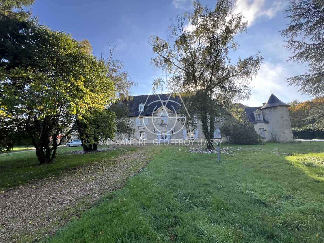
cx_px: 162
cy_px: 122
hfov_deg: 106.2
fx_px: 122
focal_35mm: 13
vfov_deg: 89.9
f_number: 1.8
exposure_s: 1/349
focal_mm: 1.57
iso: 32
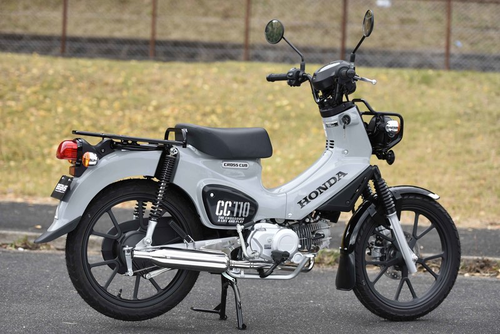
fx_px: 1250
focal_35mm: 90
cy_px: 167
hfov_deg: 22.6
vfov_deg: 15.2
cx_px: 250
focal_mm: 90
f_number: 2.8
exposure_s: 1/800
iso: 250
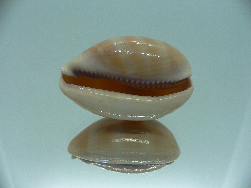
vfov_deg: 40.7
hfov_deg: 52.6
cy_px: 94
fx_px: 254
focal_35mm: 35
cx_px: 126
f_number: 2.8
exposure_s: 1/60
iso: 80
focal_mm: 4.6
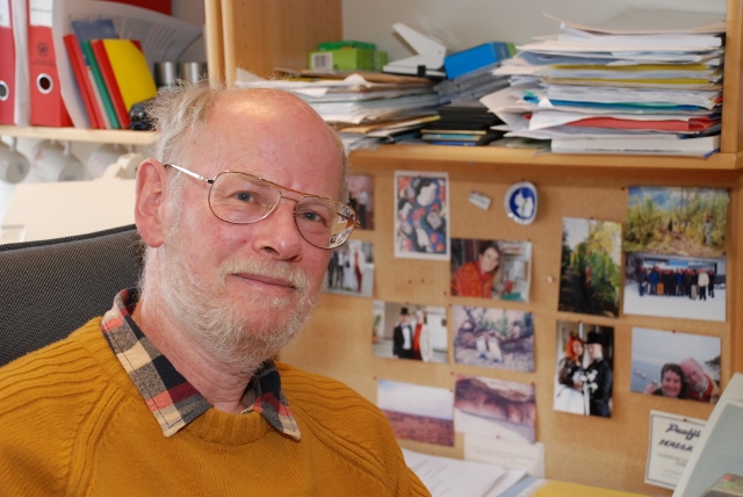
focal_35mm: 66
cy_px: 248
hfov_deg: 30.5
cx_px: 372
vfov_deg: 20.7
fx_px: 1363
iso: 640
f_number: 6.3
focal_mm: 44
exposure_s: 1/160
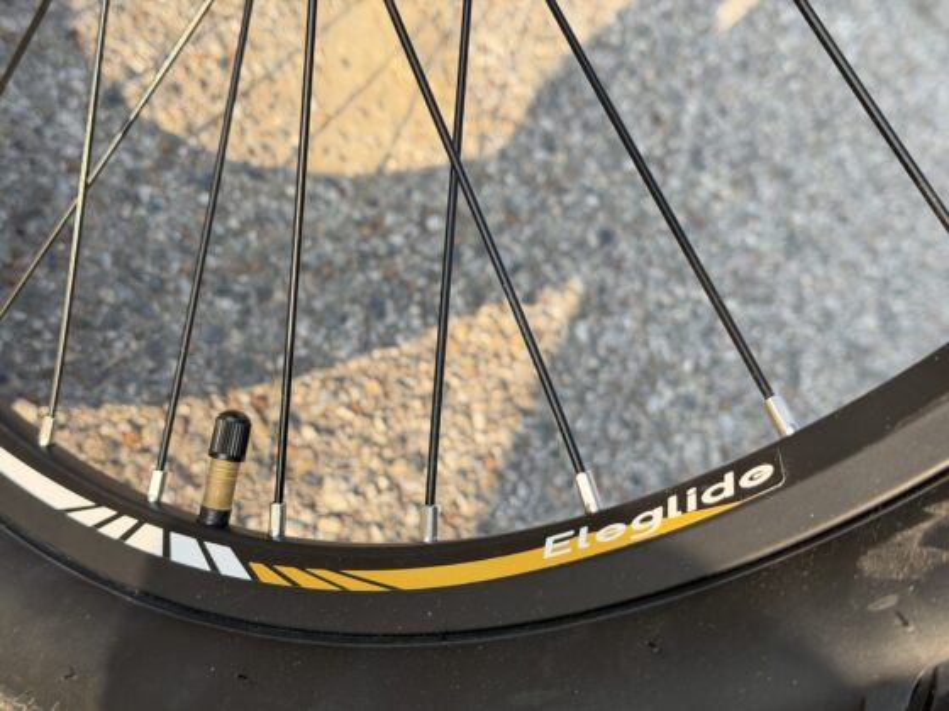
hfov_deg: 39.7
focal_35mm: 48
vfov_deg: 30.3
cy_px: 356
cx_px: 474
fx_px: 1316
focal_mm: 6.76
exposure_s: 1/939
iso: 100
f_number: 1.78
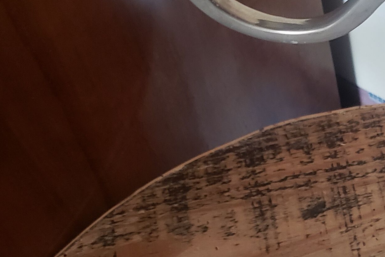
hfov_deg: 21.4
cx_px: 468
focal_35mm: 88
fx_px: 941
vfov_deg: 15.4
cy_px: 206
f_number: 1.5
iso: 250
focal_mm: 4.3
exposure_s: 1/19
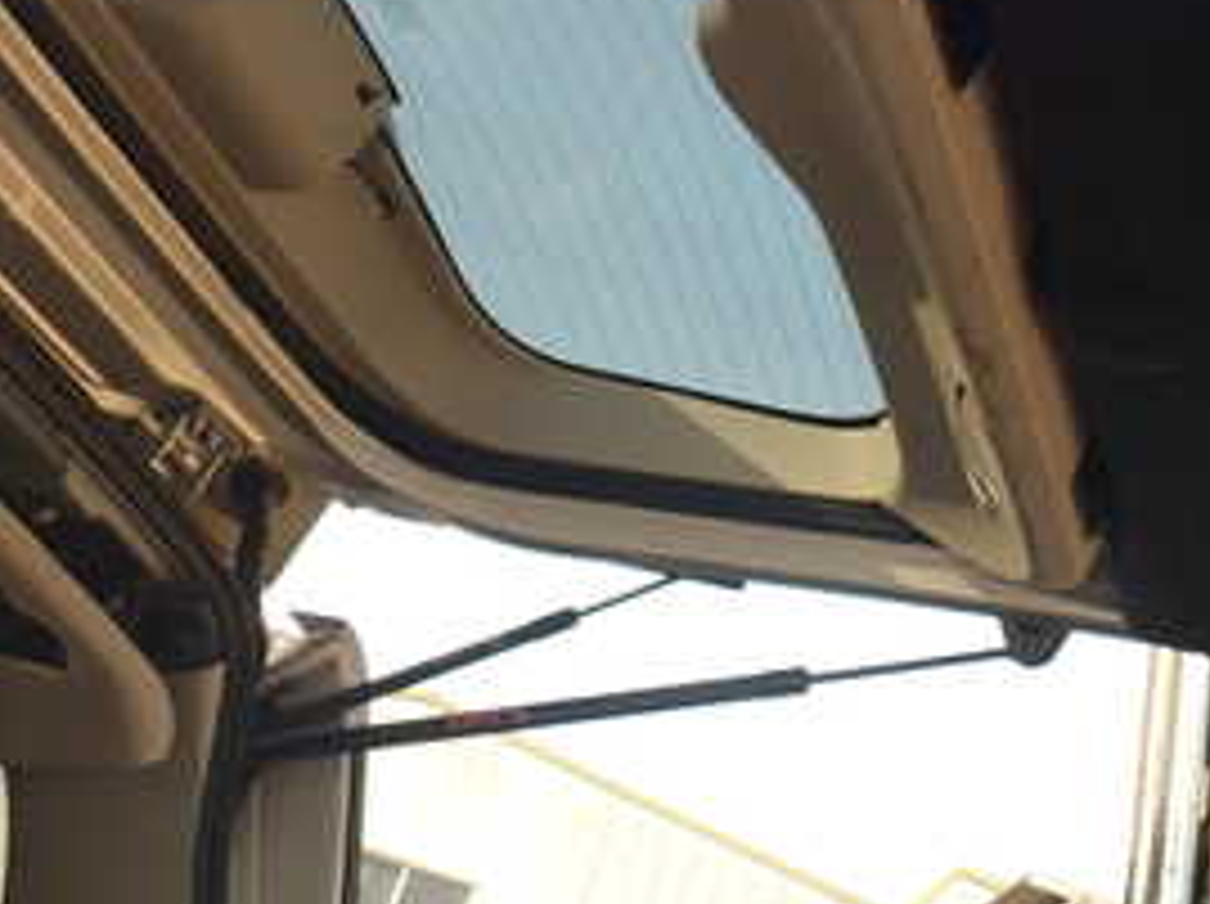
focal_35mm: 67
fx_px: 2339
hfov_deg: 28.1
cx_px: 1057
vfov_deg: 20.8
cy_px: -99
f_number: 3.2
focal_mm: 5.4
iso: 100
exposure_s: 1/200
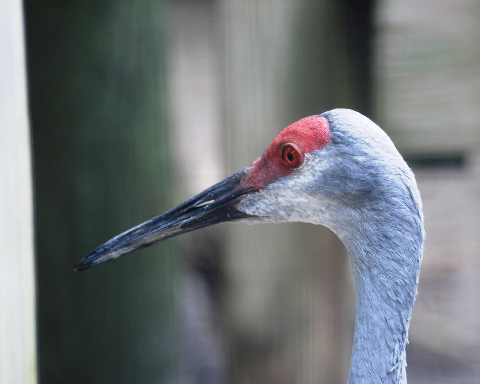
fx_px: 3608
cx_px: 281
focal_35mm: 254
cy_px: 192
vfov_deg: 6.1
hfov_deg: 7.6
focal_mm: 150
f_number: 4.5
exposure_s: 1/80
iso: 400
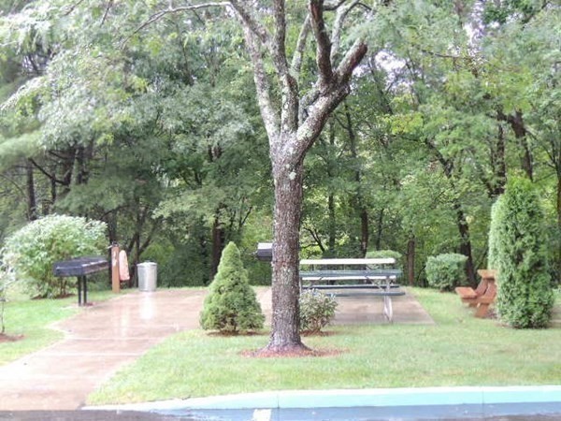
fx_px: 810
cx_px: 280
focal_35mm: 50
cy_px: 210
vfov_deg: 29.1
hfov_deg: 38.2
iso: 400
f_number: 3.6
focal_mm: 8.9
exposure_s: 1/15
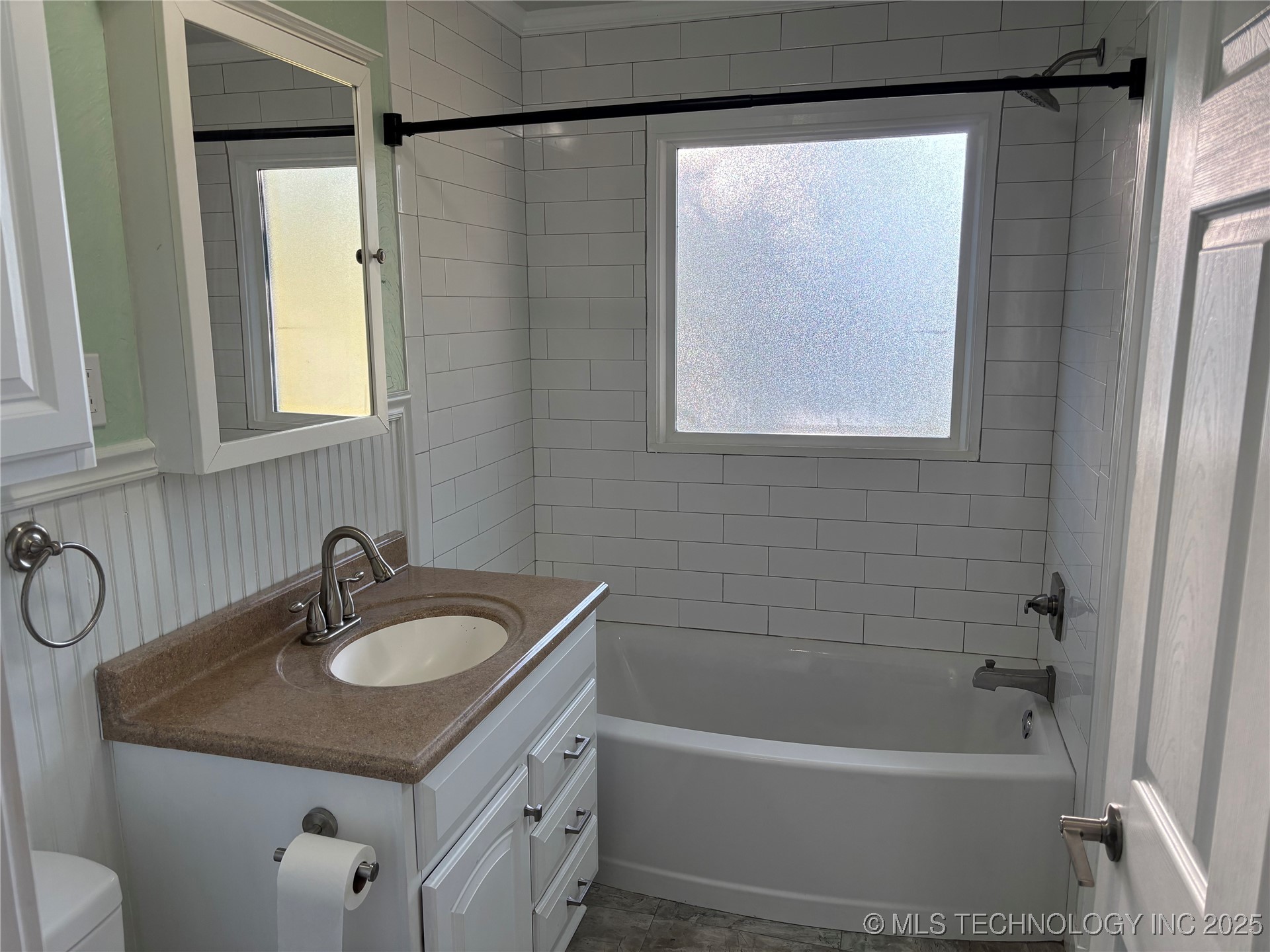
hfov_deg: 67.3
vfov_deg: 53.1
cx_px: 635
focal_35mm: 26
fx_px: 954
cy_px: 476
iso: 64
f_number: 1.6
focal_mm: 5.96
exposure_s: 1/153
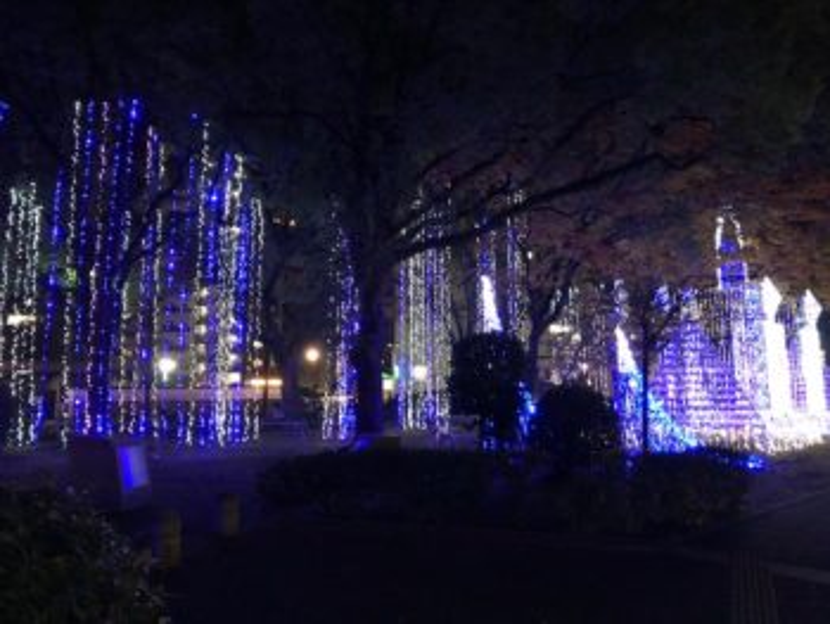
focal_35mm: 29
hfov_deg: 61.6
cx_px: 415
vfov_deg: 48.3
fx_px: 696
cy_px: 312
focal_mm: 3.99
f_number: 1.8
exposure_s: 1/4
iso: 100
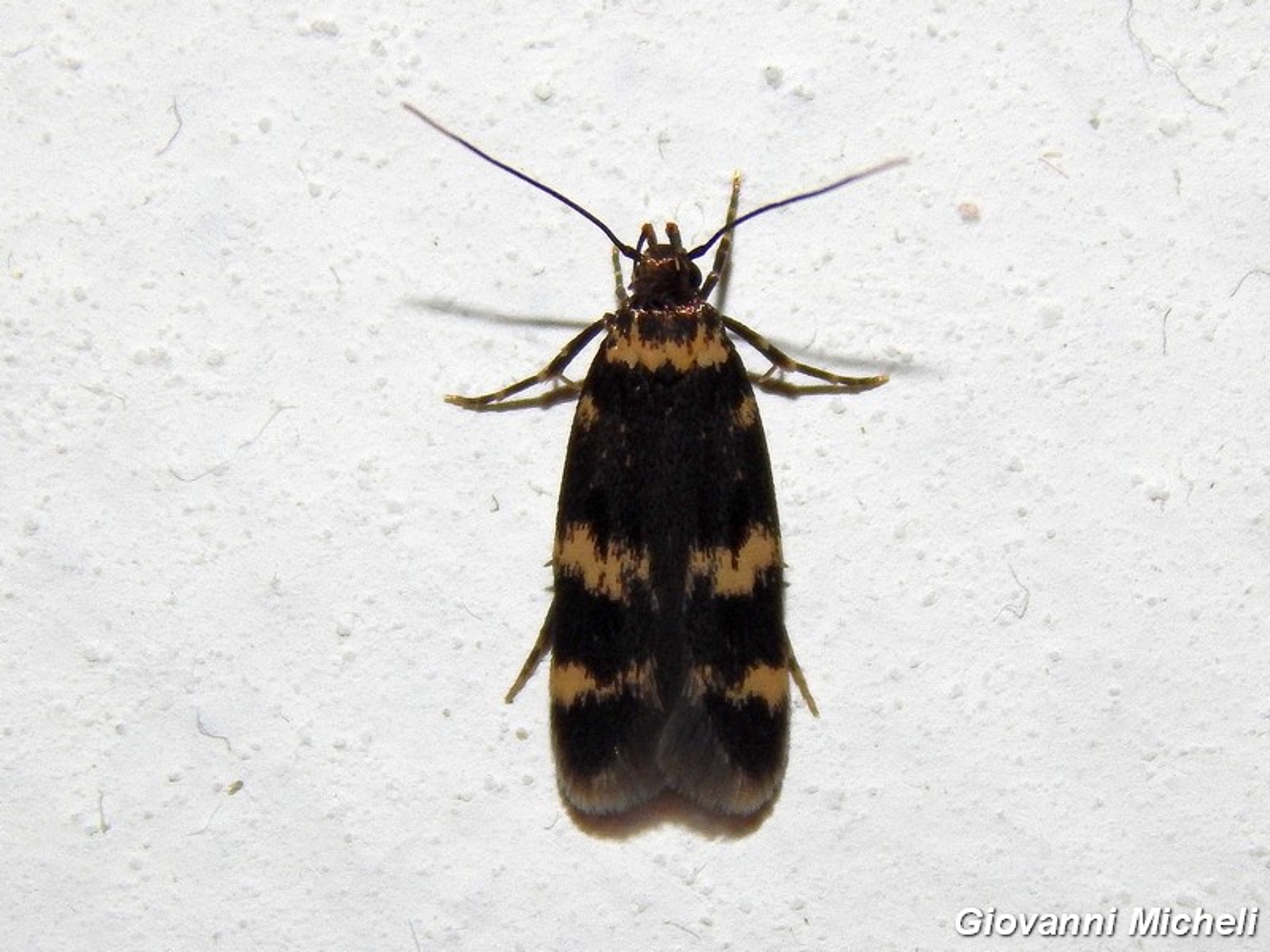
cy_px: 476
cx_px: 635
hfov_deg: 9.5
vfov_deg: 7.1
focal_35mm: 209
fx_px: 7668
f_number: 10.9
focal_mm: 37.1
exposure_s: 1/30
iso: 200
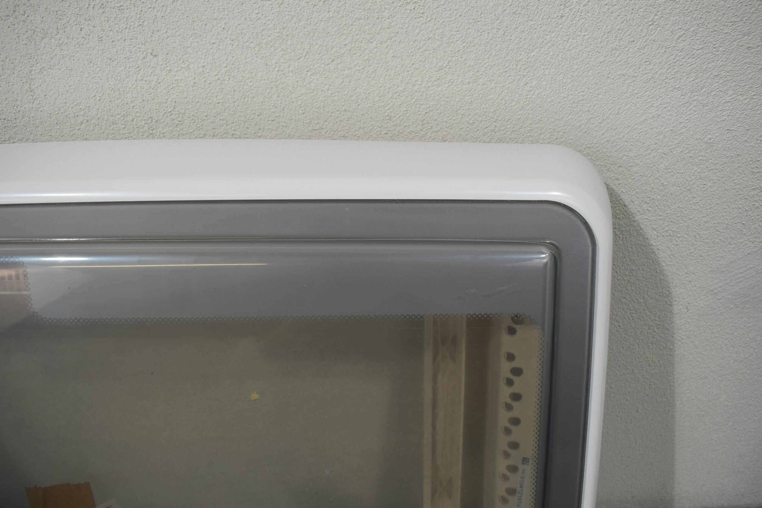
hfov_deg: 61.9
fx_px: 635
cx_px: 381
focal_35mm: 30
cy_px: 254
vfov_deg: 43.6
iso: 280
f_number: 5.6
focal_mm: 20
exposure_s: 1/125
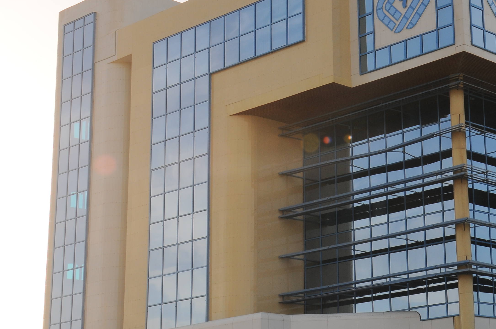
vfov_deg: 16.4
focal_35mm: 83
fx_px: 1142
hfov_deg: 24.0
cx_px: 428
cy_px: 138
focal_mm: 28
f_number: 11
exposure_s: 1/125
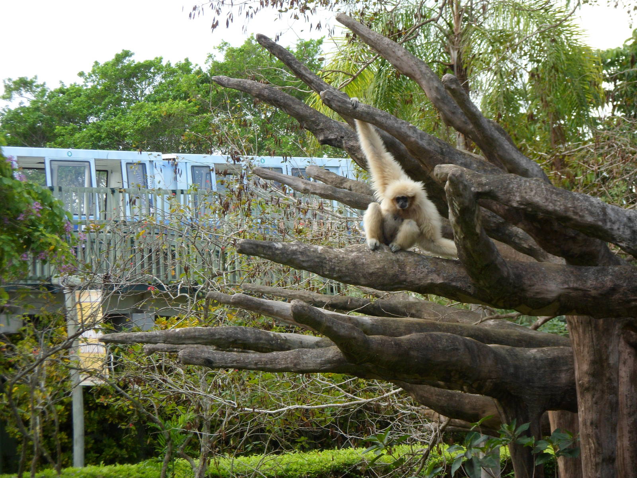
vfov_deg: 11.4
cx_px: 318
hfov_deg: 15.2
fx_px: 2392
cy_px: 239
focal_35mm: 130
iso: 80
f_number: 5.4
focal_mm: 22.5
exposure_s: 1/125
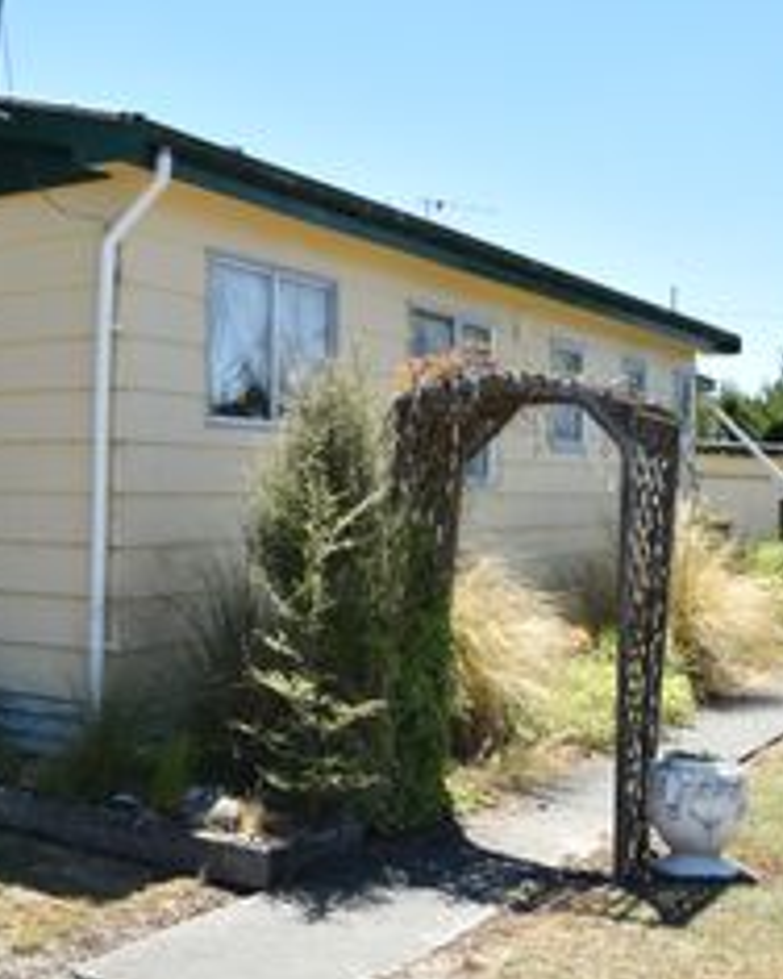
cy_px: 510
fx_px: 1389
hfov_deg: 30.2
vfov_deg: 38.8
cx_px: 83
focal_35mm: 48
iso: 200
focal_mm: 17
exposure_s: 1/320
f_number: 9
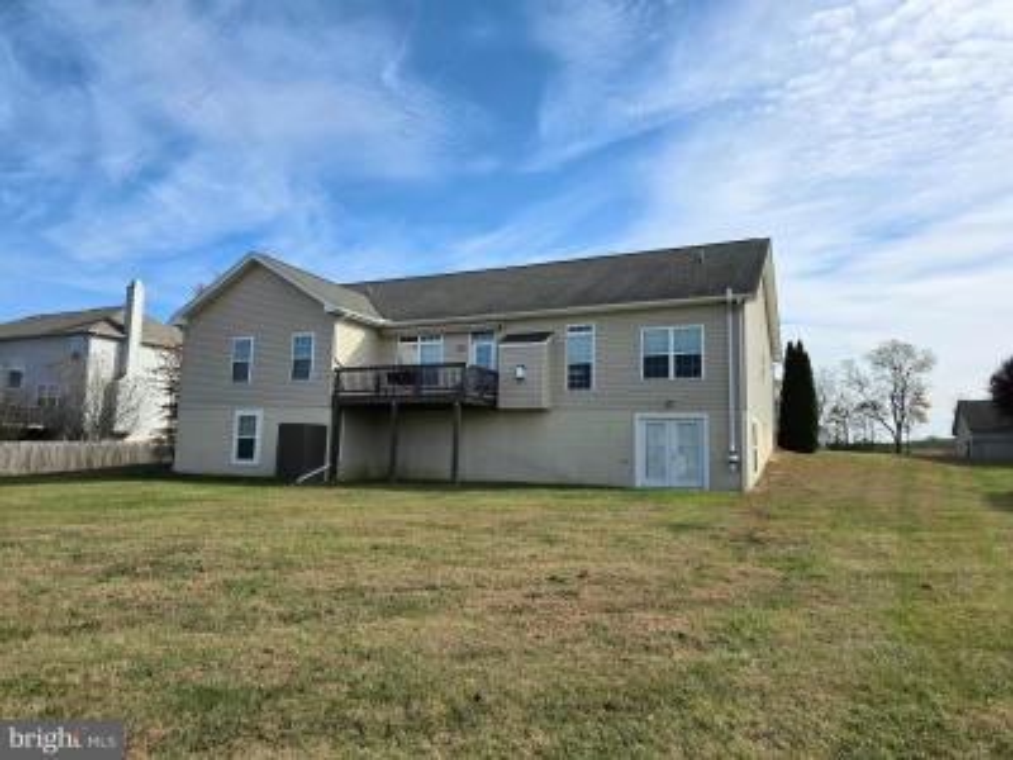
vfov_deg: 58.9
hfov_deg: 73.9
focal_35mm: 23
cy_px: 380
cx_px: 506
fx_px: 673
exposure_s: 1/10000
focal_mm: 6.3
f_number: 1.7
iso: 80
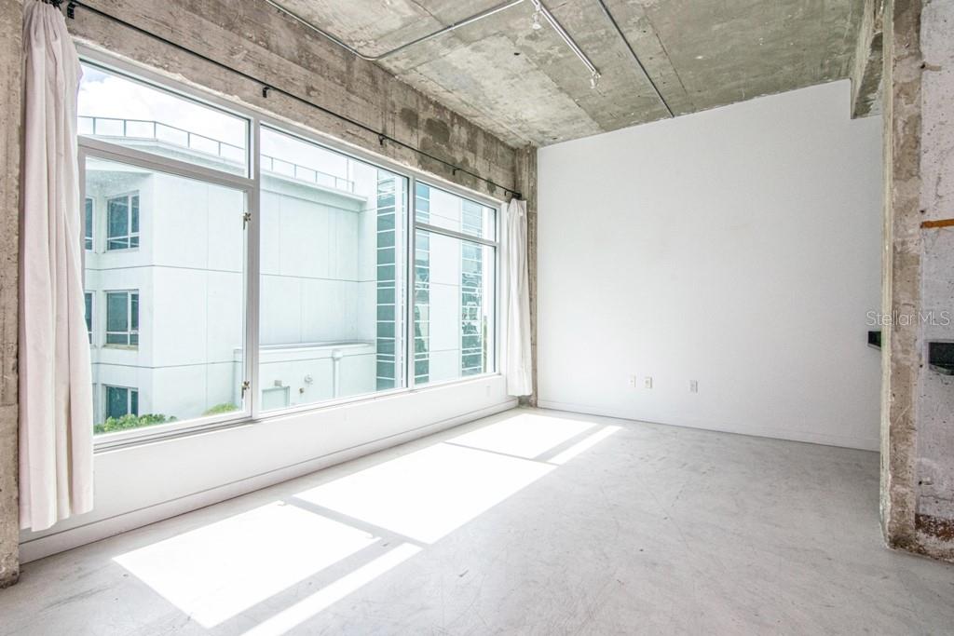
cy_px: 318
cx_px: 477
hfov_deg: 95.0
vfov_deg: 72.1
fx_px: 437
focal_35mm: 16
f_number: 22
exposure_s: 1/200
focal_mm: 11
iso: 800
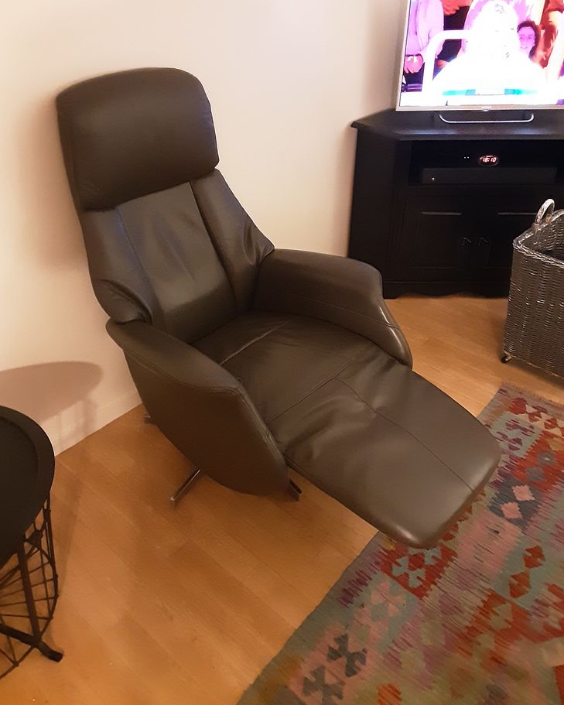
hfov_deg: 48.5
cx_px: 278
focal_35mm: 30
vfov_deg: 58.7
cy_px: 330
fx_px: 626
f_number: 1.9
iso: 800
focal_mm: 2.9
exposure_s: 1/17
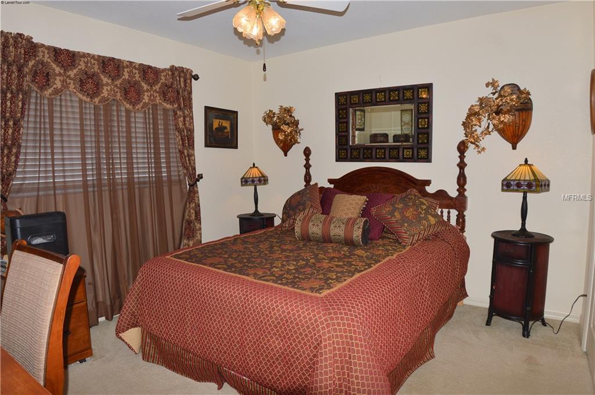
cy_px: 198
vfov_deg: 56.0
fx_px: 371
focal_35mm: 22
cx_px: 298
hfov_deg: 77.4
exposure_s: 1/100
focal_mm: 15
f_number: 7.1
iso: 200
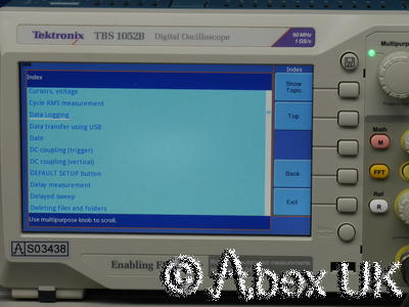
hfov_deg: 10.7
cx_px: 204
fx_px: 2174
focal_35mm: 184
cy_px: 154
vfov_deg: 8.1
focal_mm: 92
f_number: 11
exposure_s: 1/25
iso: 400
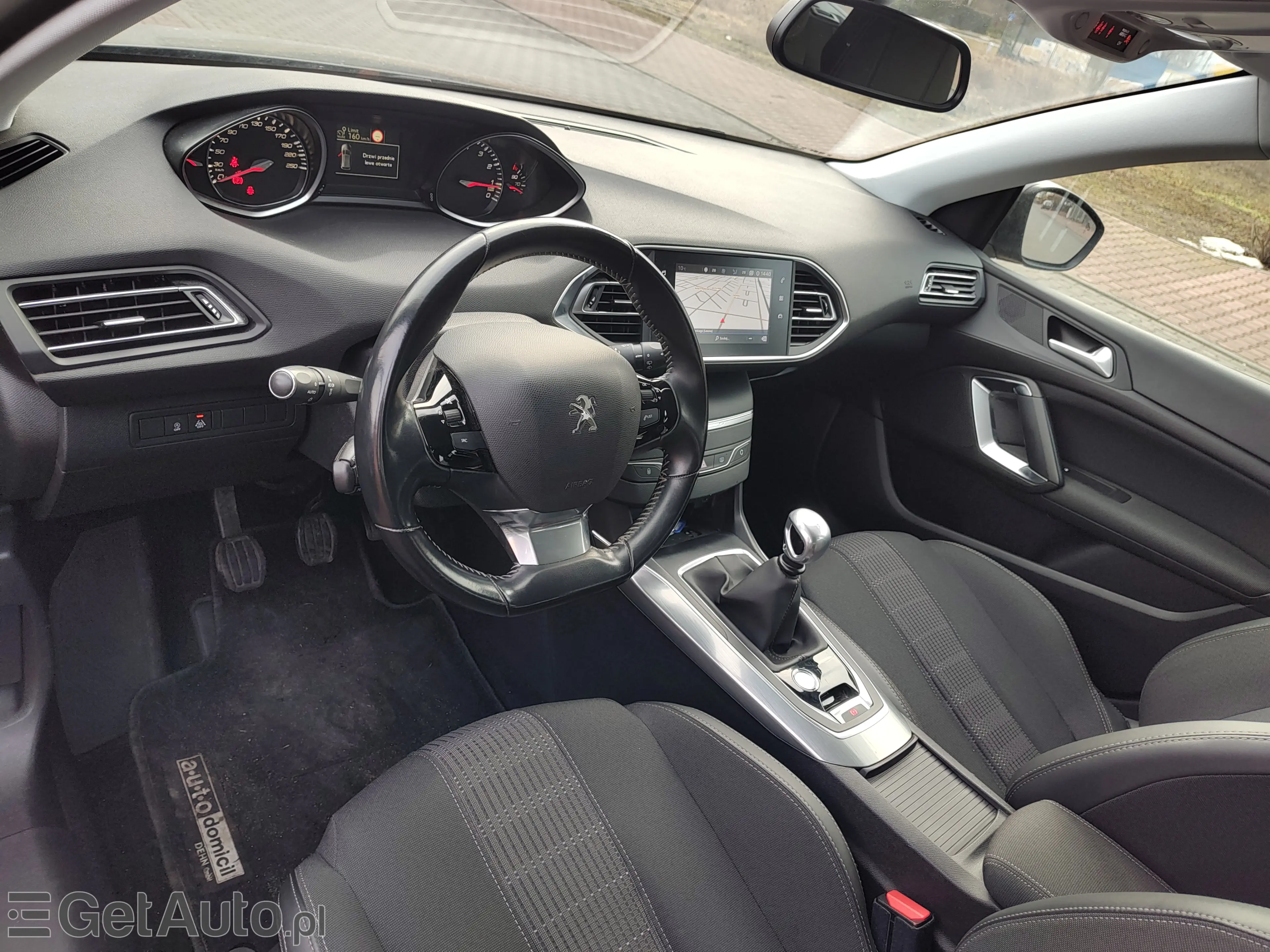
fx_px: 844
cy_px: 476
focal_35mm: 23
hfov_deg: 73.9
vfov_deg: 58.9
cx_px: 635
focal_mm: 5.56
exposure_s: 1/114
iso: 100
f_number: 1.8
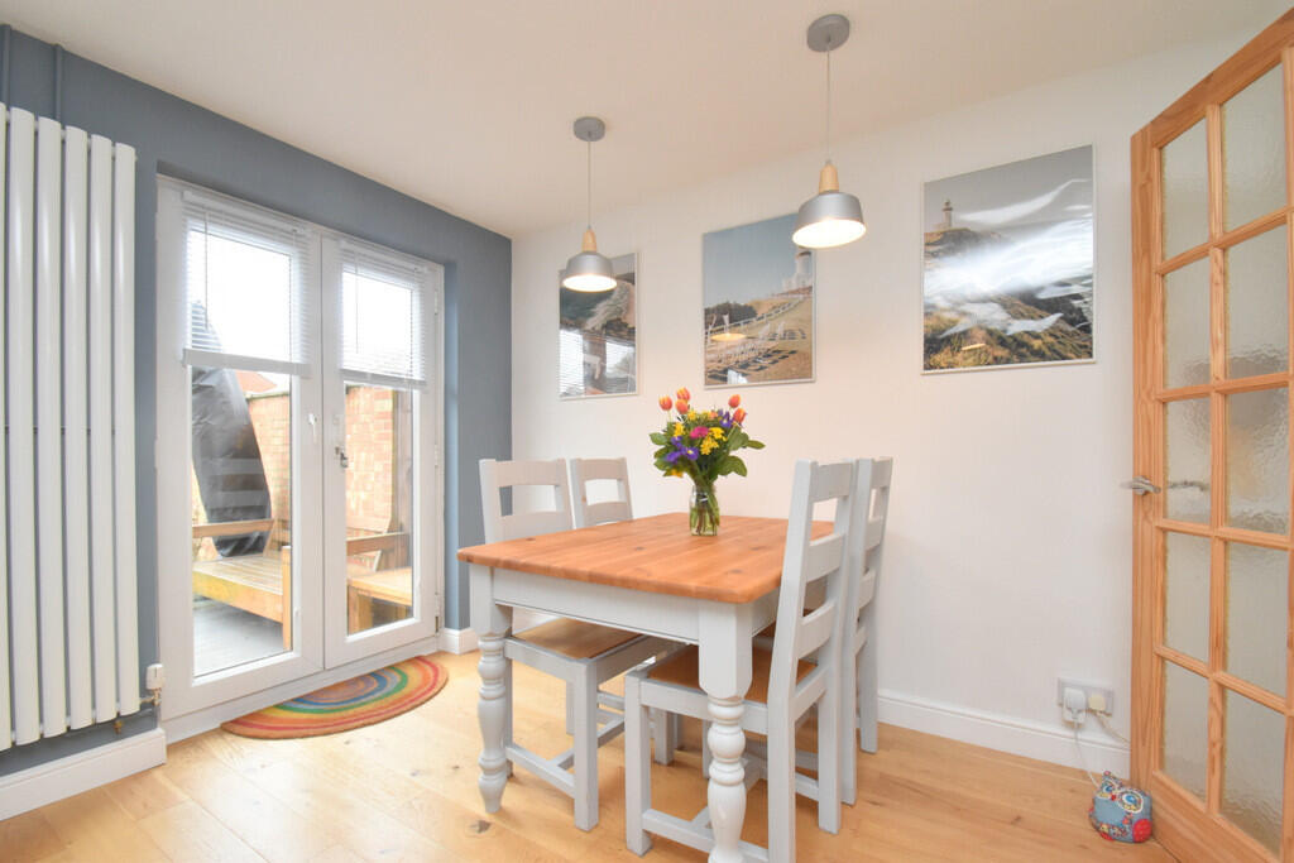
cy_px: 432
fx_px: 539
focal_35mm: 15
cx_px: 647
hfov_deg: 100.4
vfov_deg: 77.3
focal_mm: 10
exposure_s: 1/60
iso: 1250
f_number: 9
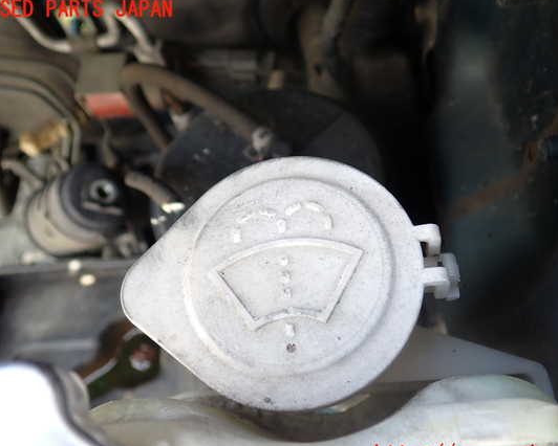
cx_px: 297
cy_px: 232
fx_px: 545
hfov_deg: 54.2
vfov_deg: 44.6
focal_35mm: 33
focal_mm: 5.4
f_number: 2.3
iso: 160
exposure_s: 1/125
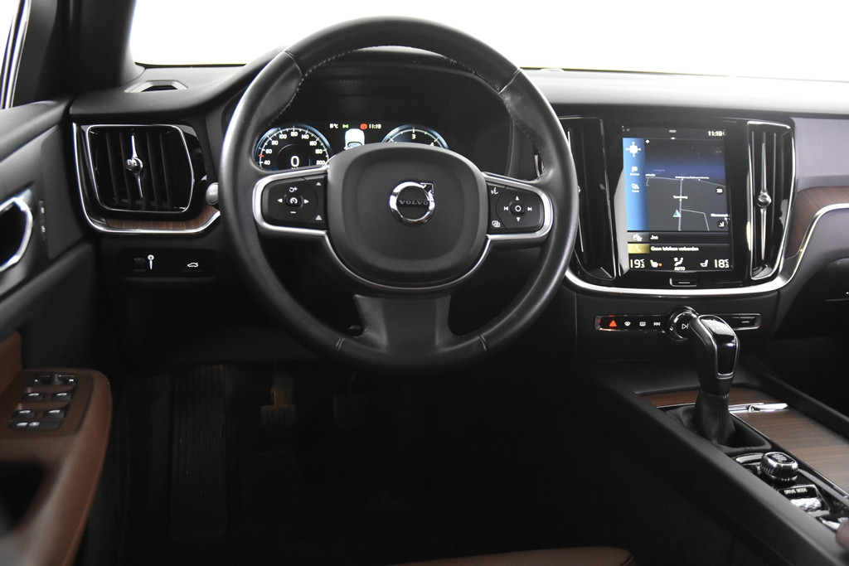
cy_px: 283
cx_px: 424
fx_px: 849
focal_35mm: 36
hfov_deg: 53.1
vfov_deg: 36.9
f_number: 3
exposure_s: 1/40
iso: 4500
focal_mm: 24
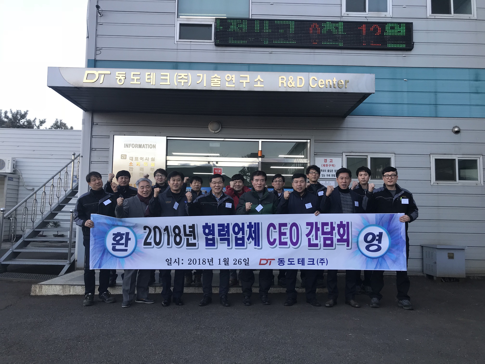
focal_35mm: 28
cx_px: 242
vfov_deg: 49.7
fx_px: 392
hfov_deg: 63.4
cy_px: 182
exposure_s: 1/194
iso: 20
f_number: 1.8
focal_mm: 3.99
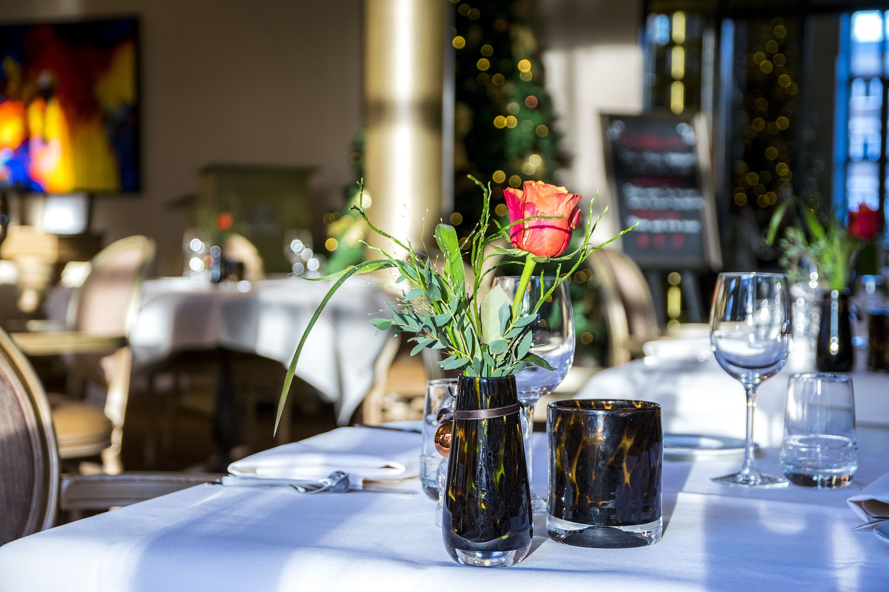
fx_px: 1667
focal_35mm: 68
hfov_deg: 29.9
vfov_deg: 20.2
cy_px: 296
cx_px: 444
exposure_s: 1/80
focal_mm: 45
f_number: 4.5
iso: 400
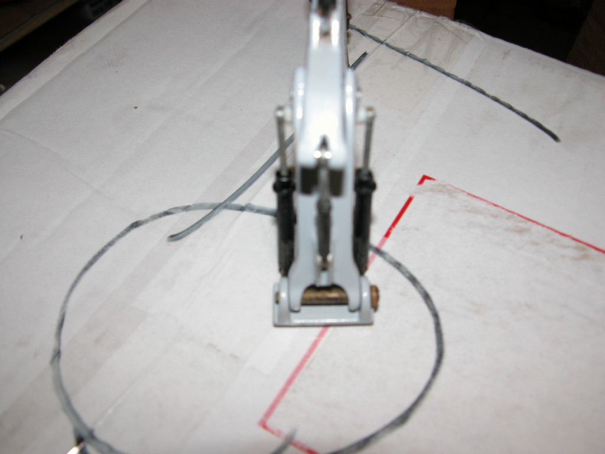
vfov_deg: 40.7
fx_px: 612
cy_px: 227
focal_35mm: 35
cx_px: 302
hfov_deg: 52.6
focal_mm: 8.9
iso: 100
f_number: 2.8
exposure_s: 1/60
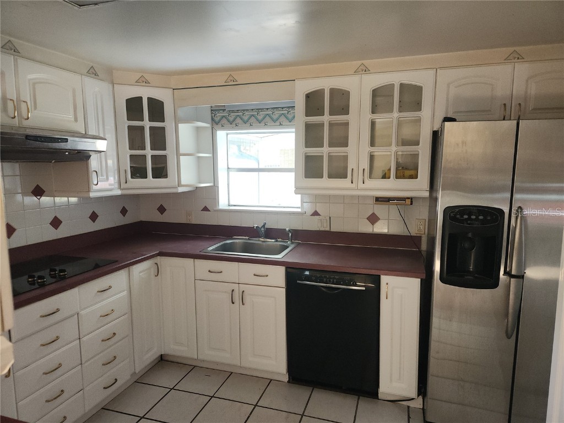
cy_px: 212
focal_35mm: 23
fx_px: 375
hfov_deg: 73.9
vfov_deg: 58.9
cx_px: 282
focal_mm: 5.4
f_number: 1.8
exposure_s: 1/120
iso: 200
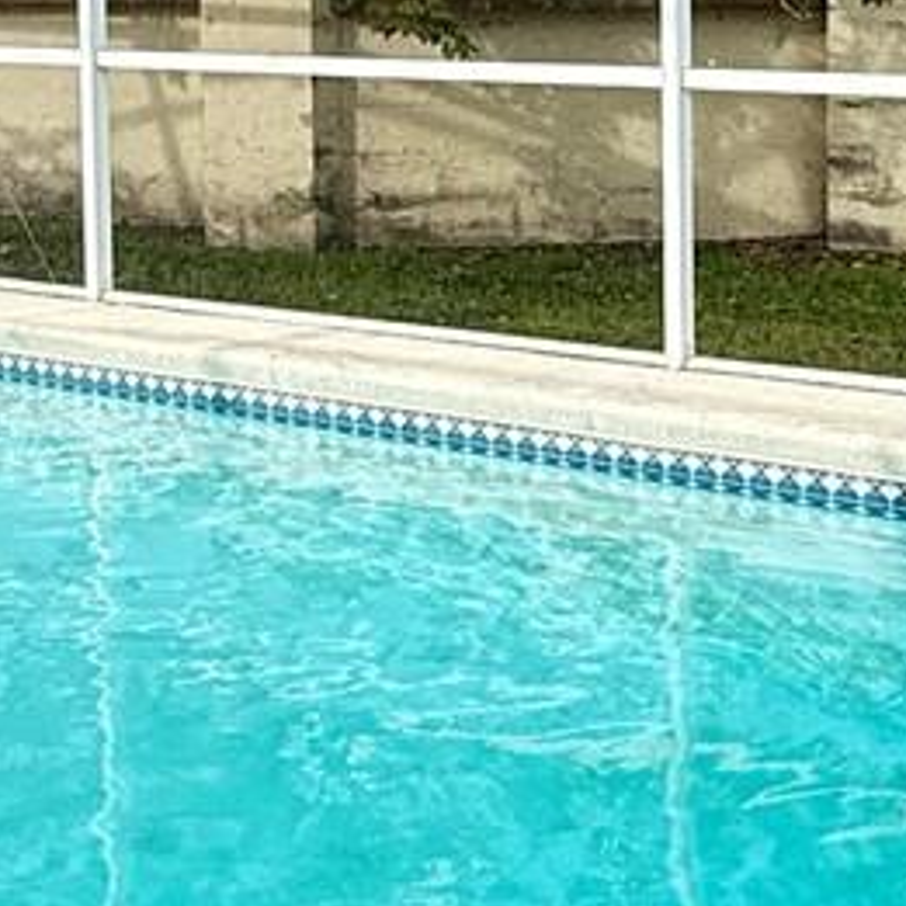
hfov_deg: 22.7
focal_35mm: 76
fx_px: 2250
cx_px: 542
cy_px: 76
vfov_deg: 22.2
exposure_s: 1/349
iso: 64
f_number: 2.2
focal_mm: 2.22
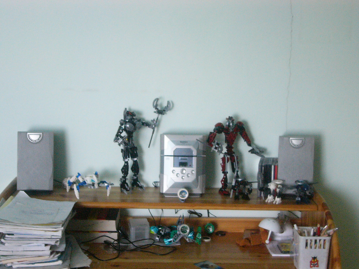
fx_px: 622
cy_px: 134
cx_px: 180
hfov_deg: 32.2
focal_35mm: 60
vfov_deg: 24.4
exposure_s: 1/50
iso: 400
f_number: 3.7
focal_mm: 10
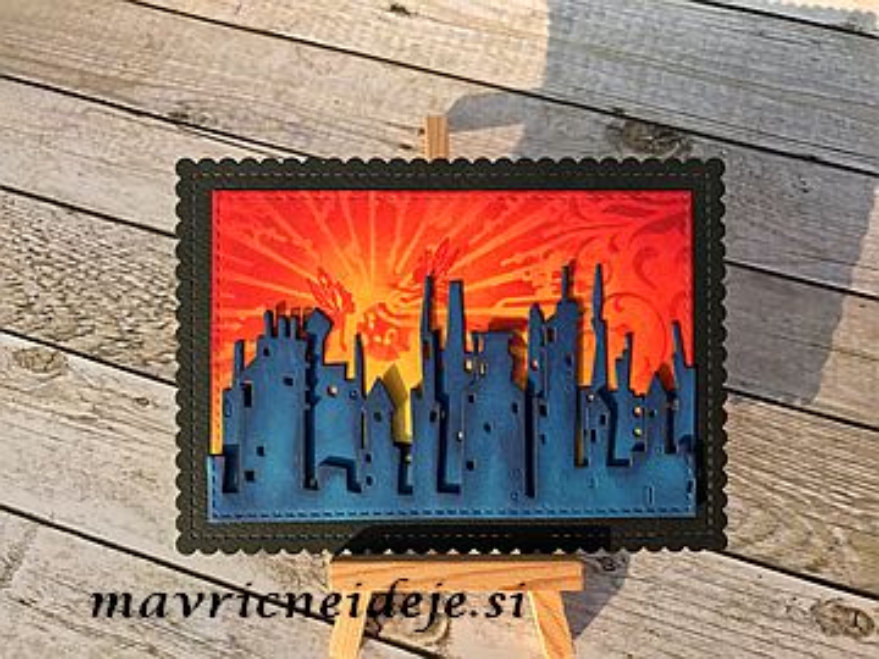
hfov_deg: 63.4
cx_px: 440
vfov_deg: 49.7
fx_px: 711
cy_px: 330
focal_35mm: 28
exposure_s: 1/977
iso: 20
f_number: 1.8
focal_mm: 3.99
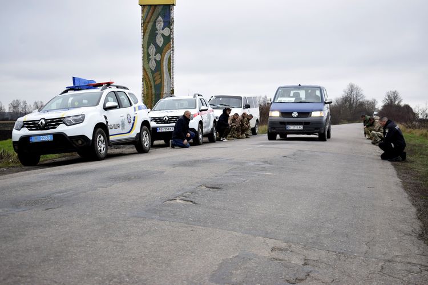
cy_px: 142
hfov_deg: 37.9
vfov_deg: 25.8
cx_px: 214
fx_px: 624
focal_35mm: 52
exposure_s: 1/400
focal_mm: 35
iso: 400
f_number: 5
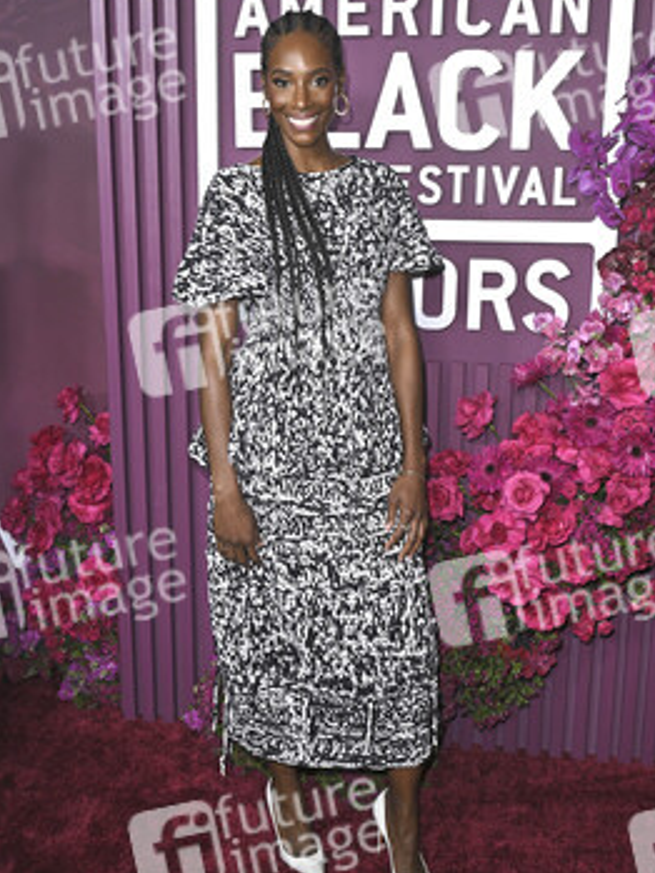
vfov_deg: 42.9
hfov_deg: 32.9
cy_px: 463
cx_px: 330
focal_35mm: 44
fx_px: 1109
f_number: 5.6
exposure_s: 1/320
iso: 2000
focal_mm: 40
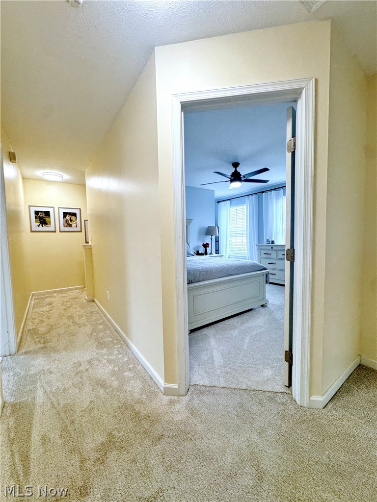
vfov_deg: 102.1
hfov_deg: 85.7
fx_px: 203
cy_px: 251
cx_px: 188
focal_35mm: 14
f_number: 2.2
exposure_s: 1/120
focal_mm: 2.22
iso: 160
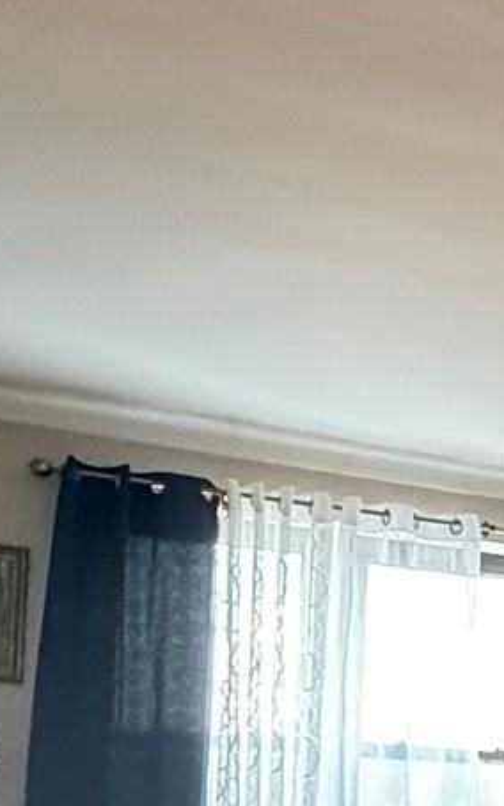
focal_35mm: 67
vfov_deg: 28.7
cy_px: 808
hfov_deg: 14.2
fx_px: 1472
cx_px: 1166
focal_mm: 2.22
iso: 640
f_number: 2.2
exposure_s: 1/60
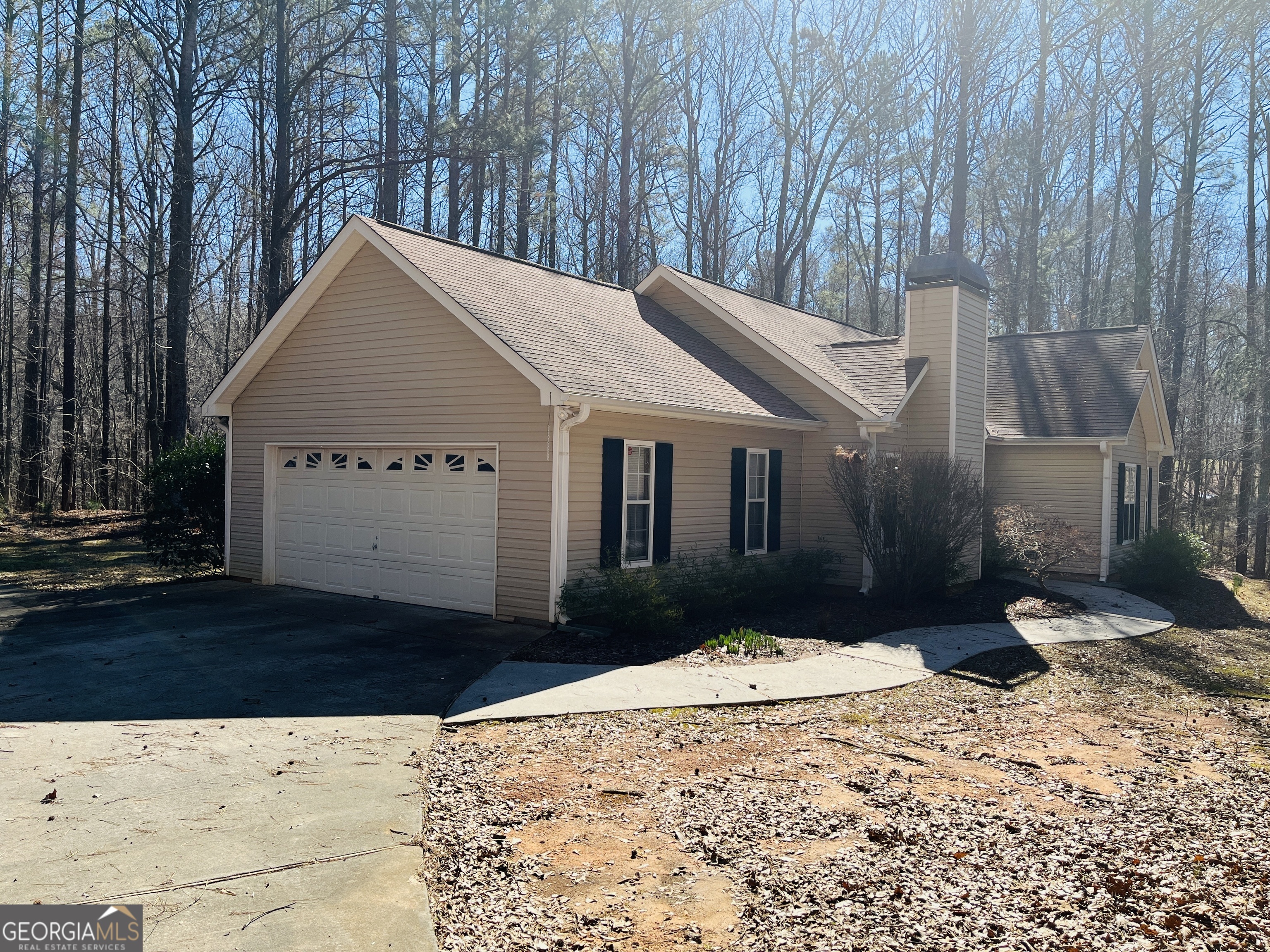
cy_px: 476
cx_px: 635
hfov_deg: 67.3
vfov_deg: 53.1
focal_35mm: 26
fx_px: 954
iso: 50
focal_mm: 5.1
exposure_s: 1/2410
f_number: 1.6
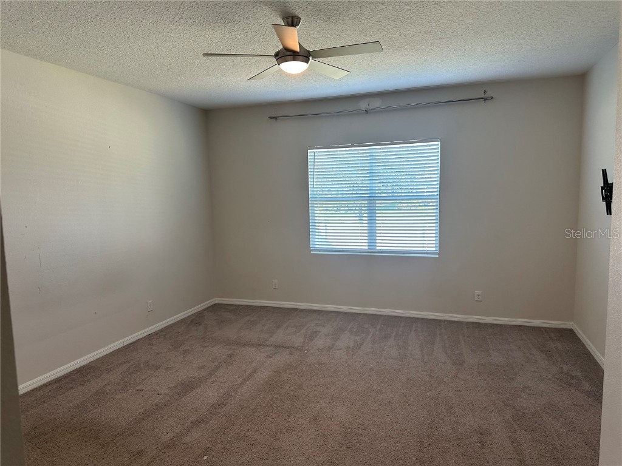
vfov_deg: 56.8
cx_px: 311
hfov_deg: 71.6
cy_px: 233
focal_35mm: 24
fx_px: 431
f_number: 1.78
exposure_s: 1/120
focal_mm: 6.86
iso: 160
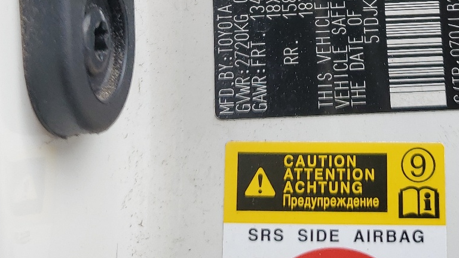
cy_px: -96
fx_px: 718
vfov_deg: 18.6
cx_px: 338
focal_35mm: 59
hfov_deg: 34.8
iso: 50
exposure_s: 1/625
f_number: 1.5
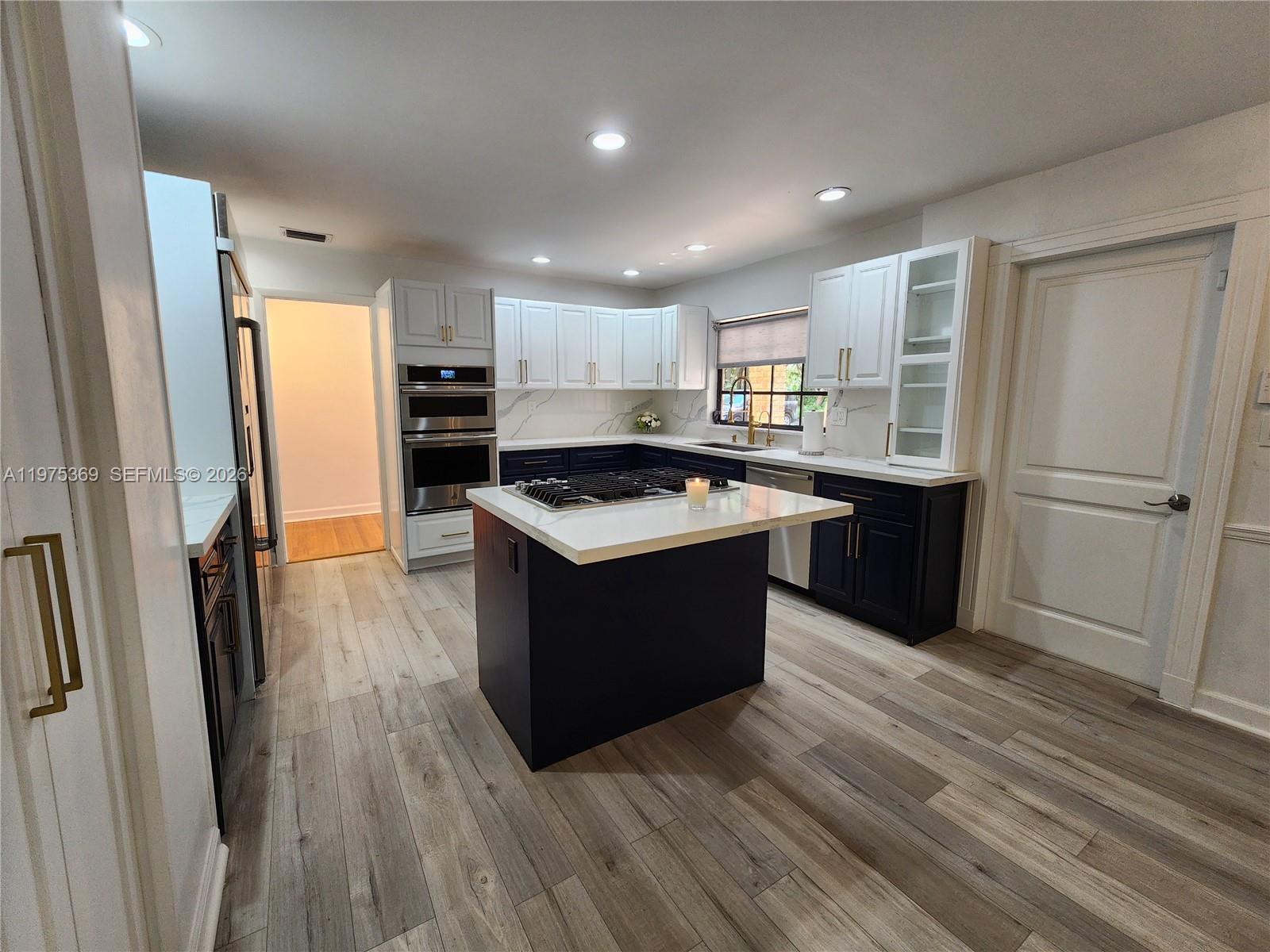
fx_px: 477
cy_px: 476
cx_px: 635
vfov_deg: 89.9
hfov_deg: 106.2
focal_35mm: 13
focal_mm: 2.2
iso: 125
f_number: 2.2
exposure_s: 1/60
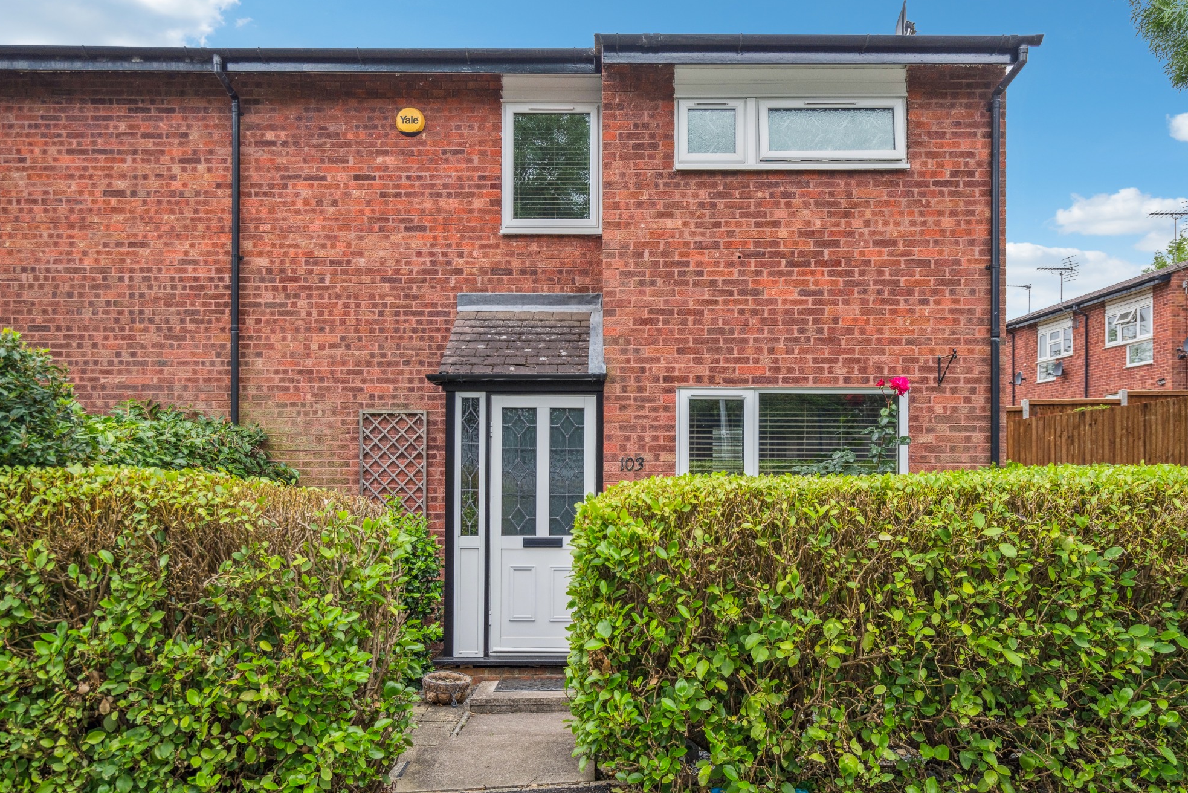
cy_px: 400
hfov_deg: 71.5
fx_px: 825
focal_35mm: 25
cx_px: 613
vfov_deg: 51.3
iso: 640
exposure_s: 1/640
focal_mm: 24
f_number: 5.6
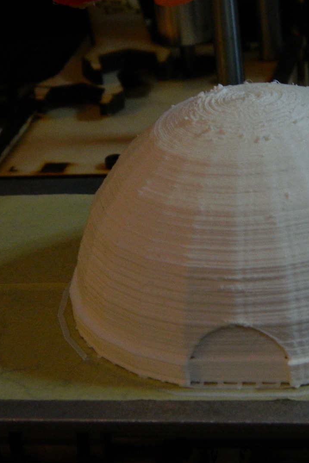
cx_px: 259
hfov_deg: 11.7
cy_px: 232
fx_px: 1506
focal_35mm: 117
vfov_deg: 17.5
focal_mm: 15.1
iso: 400
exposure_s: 1/30
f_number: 4.2
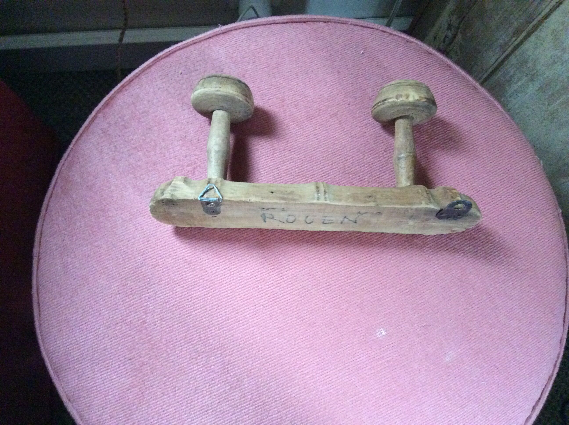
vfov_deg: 44.1
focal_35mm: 32
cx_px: 284
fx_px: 525
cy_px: 212
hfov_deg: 56.9
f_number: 2.4
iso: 500
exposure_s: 1/17
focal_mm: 3.3
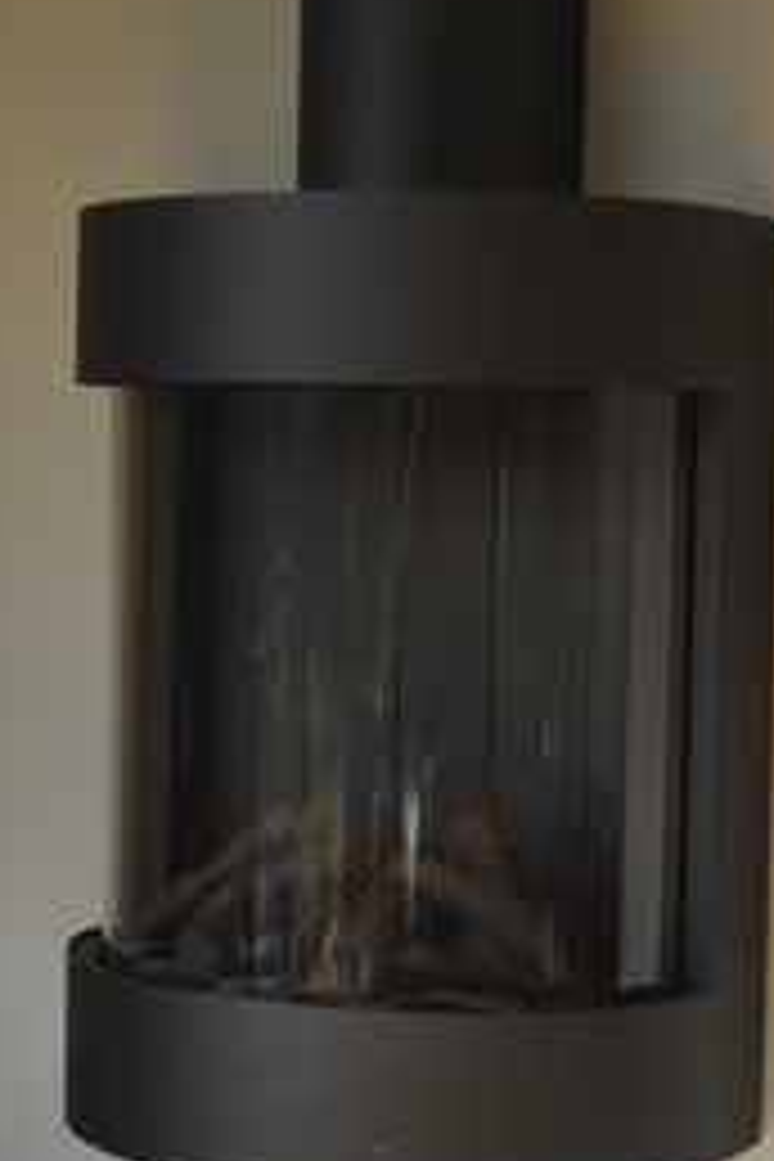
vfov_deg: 21.8
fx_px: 3015
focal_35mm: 93
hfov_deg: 14.4
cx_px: 45
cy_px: 504
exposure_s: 1/100
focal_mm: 21
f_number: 10
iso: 200
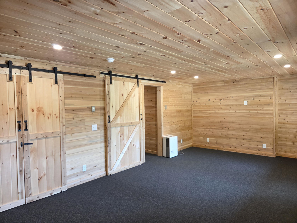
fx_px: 197
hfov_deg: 73.9
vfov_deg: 58.9
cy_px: 112
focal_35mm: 23
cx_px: 148
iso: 640
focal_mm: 5.4
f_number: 1.8
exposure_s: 1/120
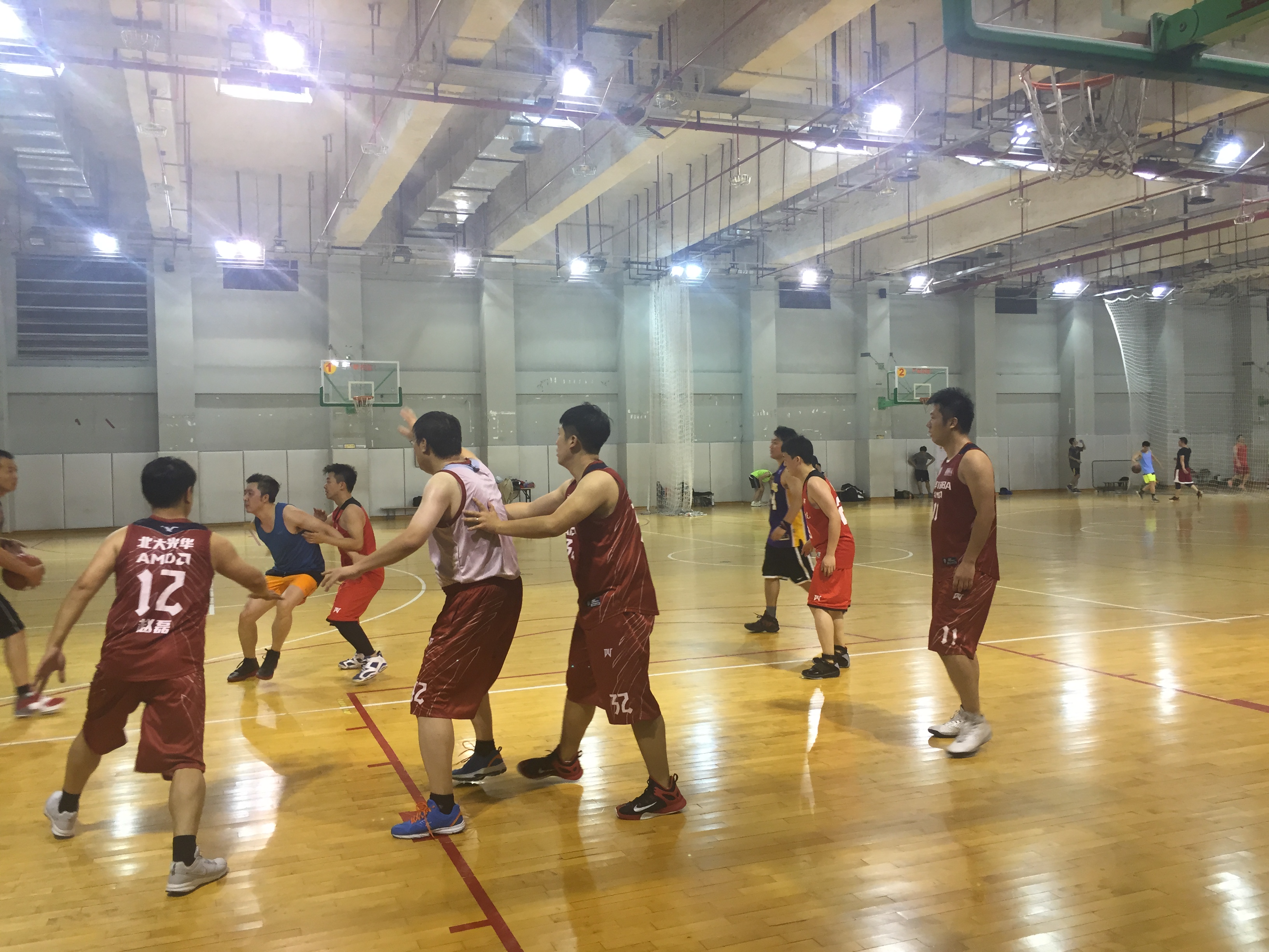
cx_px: 634
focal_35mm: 29
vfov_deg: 48.2
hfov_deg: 61.7
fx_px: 1063
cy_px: 476
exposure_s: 1/33
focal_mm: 4.15
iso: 40
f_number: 2.2
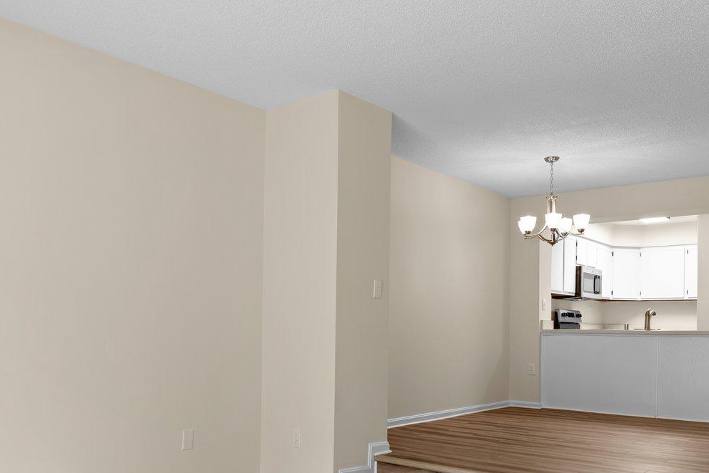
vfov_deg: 39.4
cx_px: 323
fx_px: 650
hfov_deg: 57.1
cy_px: 324
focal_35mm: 33
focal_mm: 16
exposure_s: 1.6
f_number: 8
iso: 100
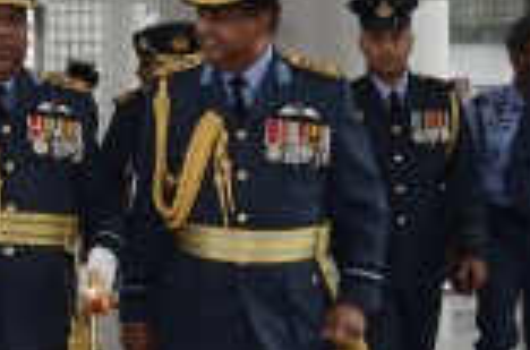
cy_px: 202
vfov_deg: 6.8
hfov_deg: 10.2
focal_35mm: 202
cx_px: 187
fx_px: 2964
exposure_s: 1/160
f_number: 4.5
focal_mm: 35
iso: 250
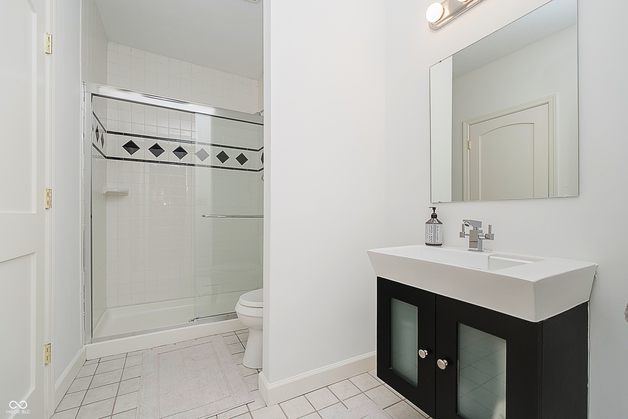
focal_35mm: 15
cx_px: 314
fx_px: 262
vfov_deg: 77.3
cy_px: 210
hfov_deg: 100.4
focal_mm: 10
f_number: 4
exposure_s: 1/40
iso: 500
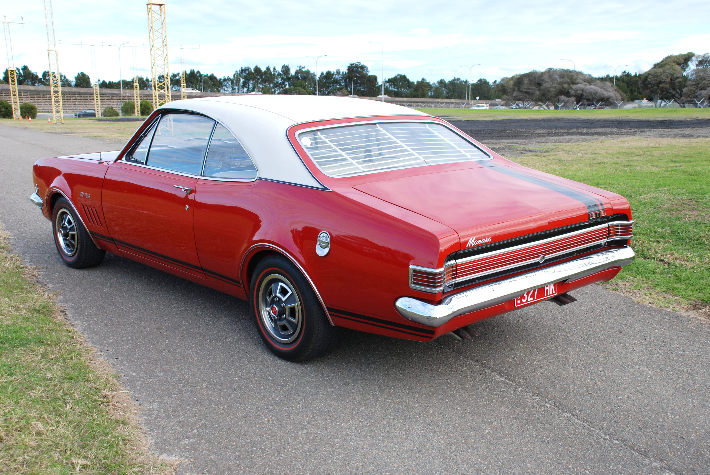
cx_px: 355
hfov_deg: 49.5
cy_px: 238
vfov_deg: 34.3
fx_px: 770
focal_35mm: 39
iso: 200
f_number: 6.3
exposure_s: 1/160
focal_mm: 26
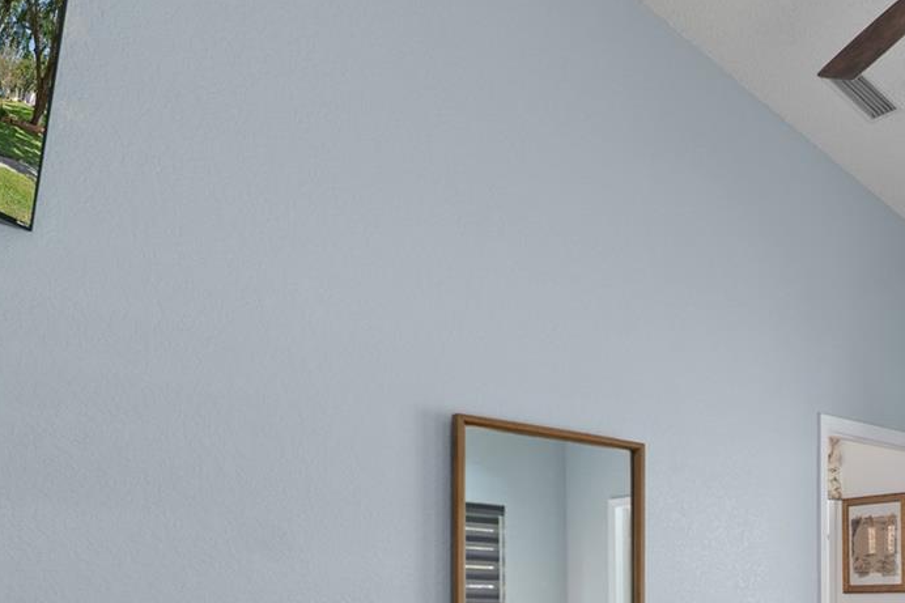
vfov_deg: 31.3
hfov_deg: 43.3
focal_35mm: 38
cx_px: 905
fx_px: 959
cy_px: 651
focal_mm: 11
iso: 250
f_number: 8
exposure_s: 1/3
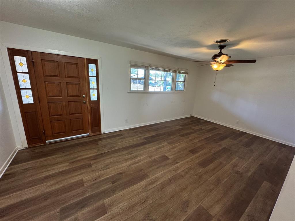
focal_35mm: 14
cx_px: 148
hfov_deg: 102.1
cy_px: 110
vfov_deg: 85.7
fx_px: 119
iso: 160
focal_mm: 2.22
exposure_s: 1/120
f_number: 2.2
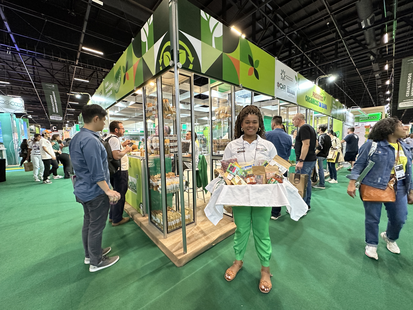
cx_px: 206
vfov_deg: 85.7
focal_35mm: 14
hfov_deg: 102.1
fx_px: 167
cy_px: 155
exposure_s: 1/60
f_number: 2.2
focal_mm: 2.22
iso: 250
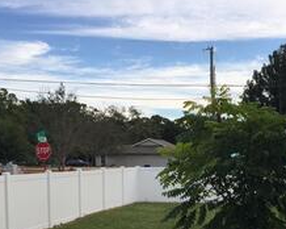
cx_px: 206
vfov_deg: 28.3
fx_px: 440
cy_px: 193
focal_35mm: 52
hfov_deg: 35.4
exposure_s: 1/879
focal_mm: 4.15
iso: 32
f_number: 2.2
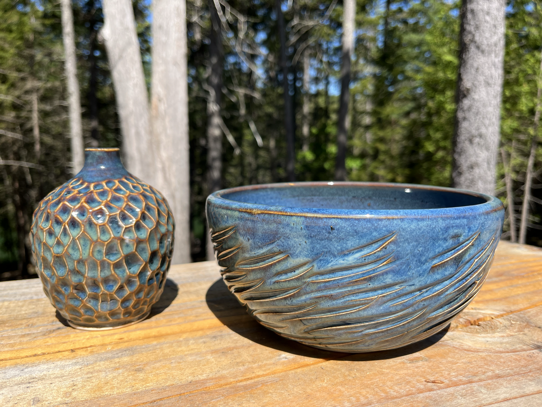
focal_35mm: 26
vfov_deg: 53.1
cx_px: 271
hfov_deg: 67.3
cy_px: 204
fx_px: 407
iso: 50
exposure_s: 1/2062
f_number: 1.6
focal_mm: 5.1
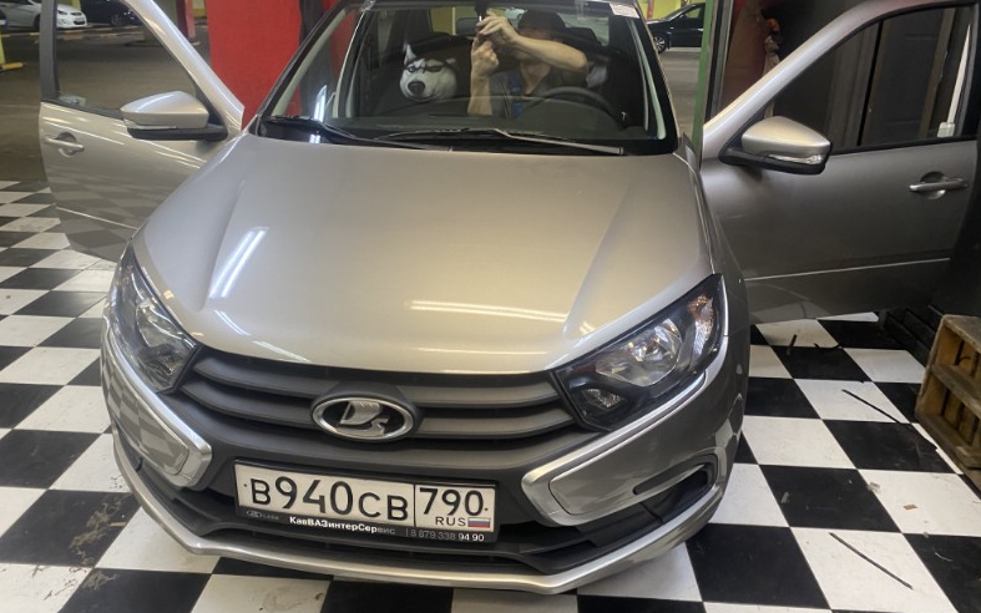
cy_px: 278
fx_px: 749
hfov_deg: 66.5
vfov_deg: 44.5
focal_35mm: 28
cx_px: 486
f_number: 1.8
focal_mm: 4.25
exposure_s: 1/50
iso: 160
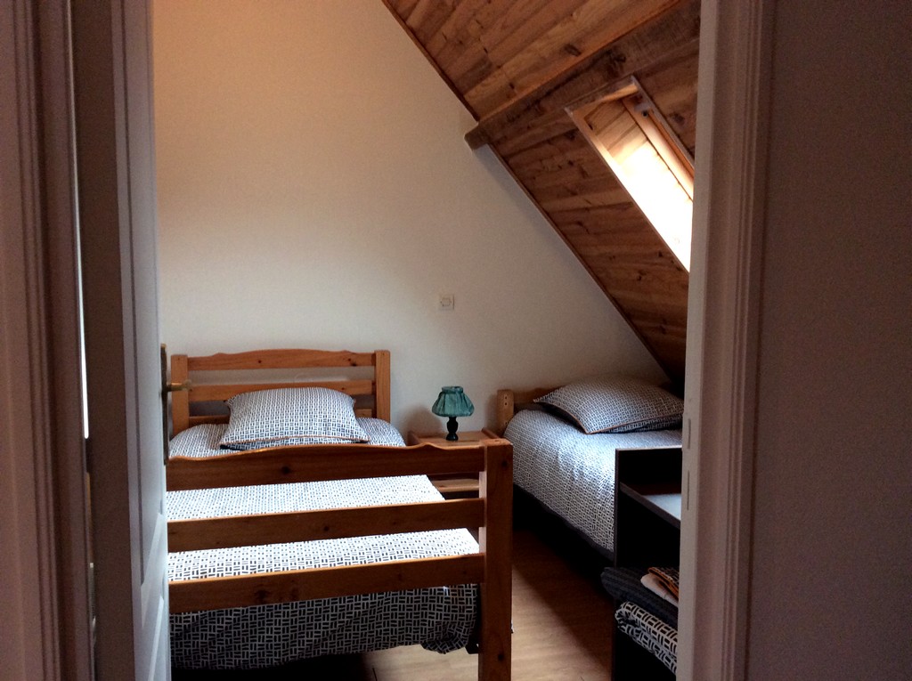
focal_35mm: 32
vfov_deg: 44.1
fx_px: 842
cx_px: 456
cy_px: 340
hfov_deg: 56.9
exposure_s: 1/25
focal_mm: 3.3
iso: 125
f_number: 2.4
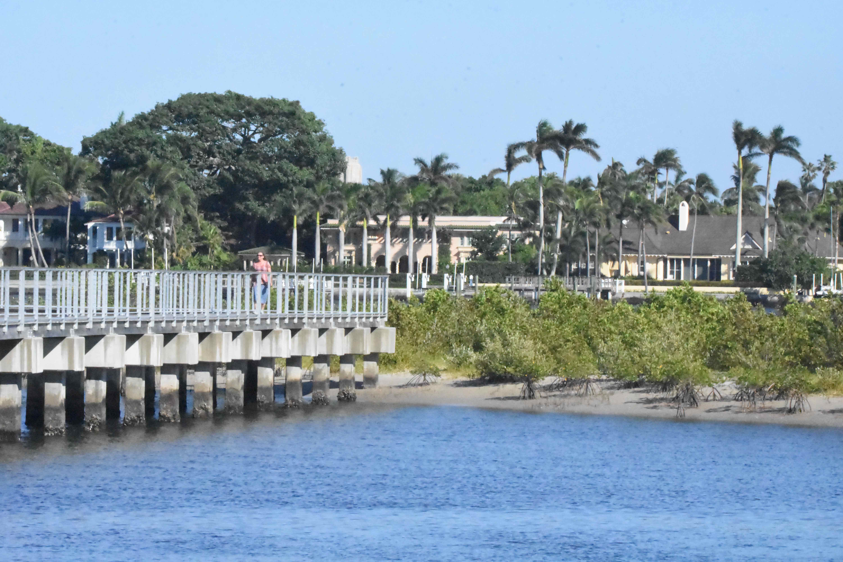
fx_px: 5268
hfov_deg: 9.1
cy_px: 281
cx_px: 422
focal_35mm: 225
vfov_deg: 6.1
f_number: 32
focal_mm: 150
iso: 25600
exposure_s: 1/5000
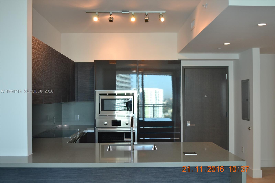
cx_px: 138
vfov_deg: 36.9
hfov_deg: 53.1
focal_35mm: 36
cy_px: 92
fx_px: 275
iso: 400
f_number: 4
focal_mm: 24
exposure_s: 1/60
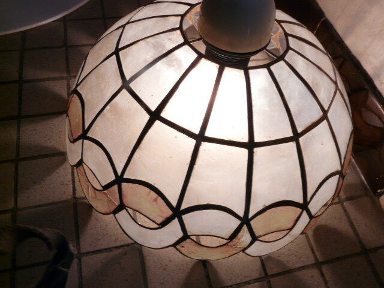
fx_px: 311
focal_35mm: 28
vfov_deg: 49.7
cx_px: 192
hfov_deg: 63.4
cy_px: 144
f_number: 8
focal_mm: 4.6
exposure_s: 1/30
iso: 200
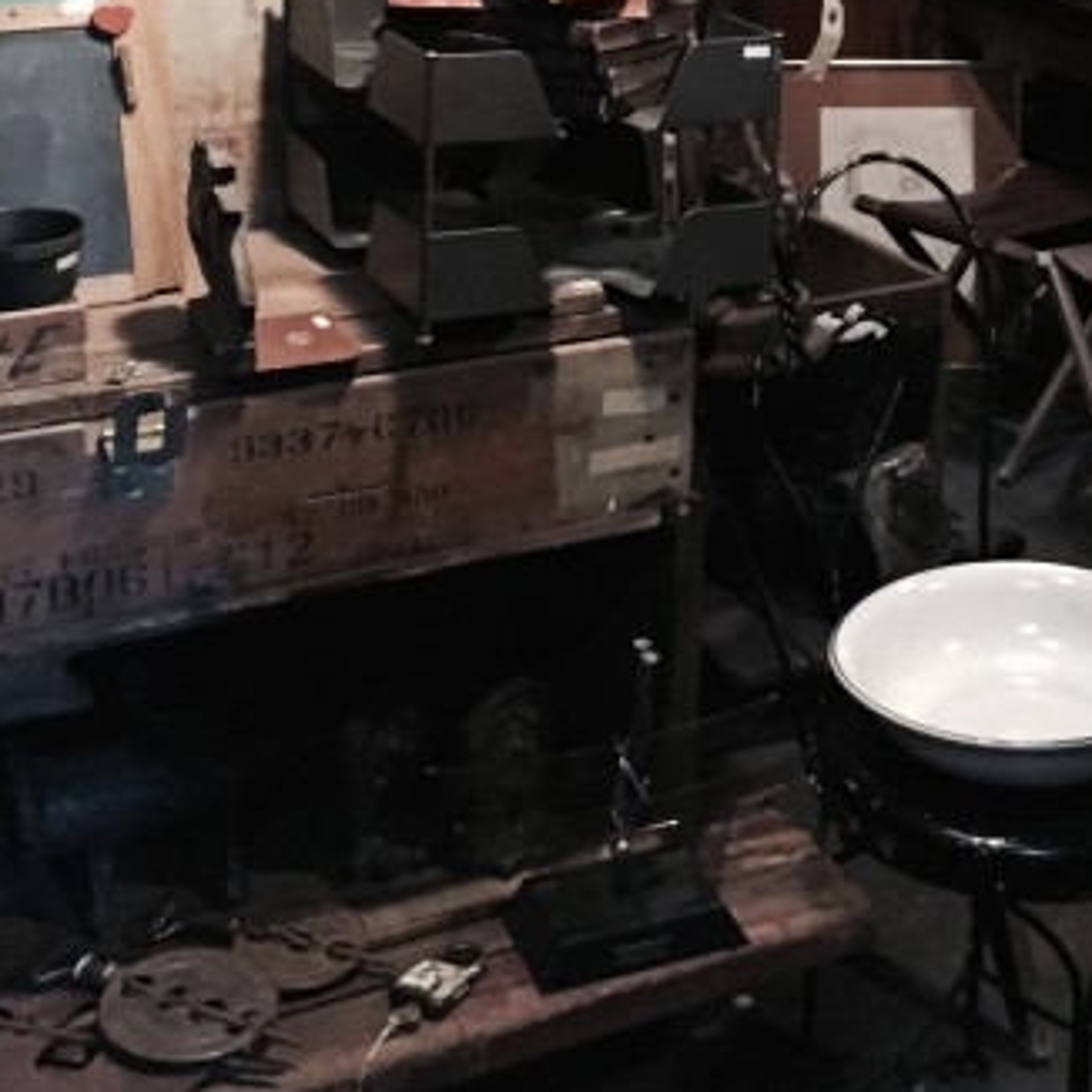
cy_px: 42
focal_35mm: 67
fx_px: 2391
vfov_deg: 24.7
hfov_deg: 25.0
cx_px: 978
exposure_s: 1/15
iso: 400
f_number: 2.2
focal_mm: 4.15
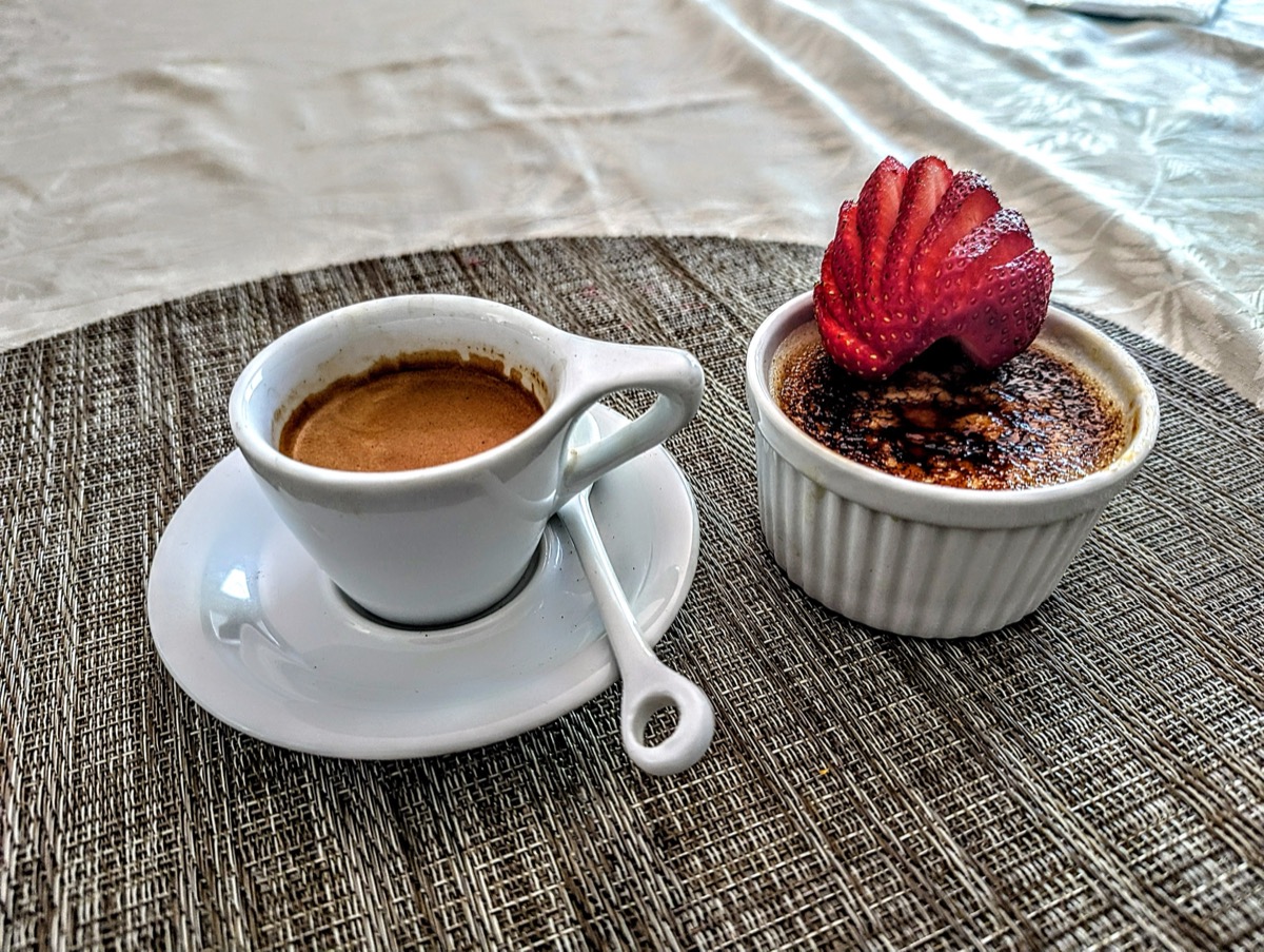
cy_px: 476
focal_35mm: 24
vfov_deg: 56.9
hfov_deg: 71.5
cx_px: 632
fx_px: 877
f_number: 1.85
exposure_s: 1/23.8
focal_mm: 6.81
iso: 200
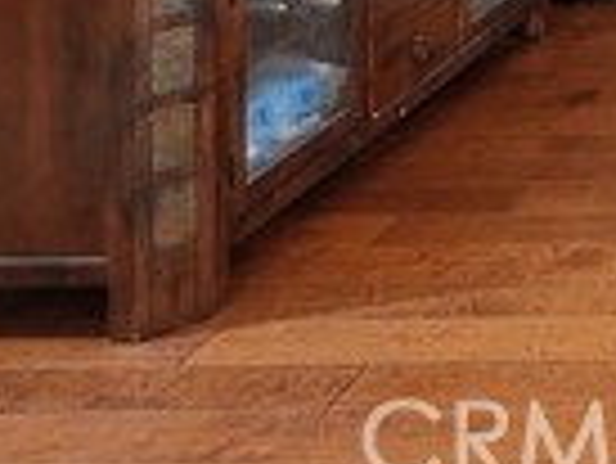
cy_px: -457
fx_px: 1483
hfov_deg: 17.8
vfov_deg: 14.7
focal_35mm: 83
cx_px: 1169
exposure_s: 1/15
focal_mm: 18.5
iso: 1600
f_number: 4
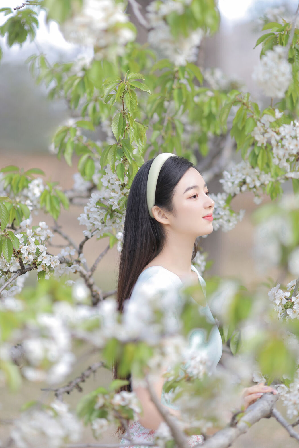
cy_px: 224
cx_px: 150
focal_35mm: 145
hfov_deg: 9.5
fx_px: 1806
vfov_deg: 14.2
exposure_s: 1/320
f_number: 2
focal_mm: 135
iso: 100
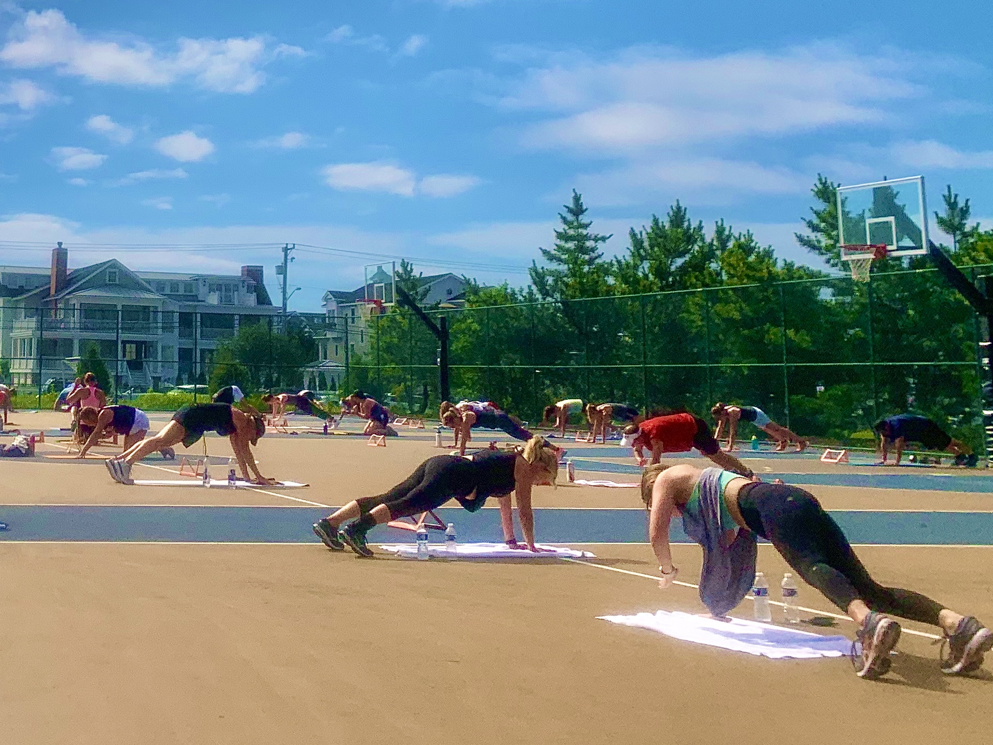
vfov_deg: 25.0
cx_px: 23
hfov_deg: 31.5
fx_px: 1635
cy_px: 95
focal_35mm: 57
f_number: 1.8
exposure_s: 1/10526
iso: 25
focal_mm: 4.25
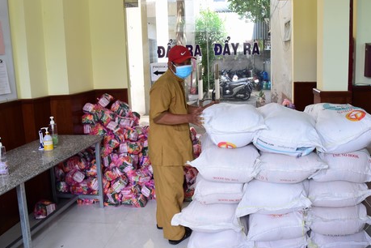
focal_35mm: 34
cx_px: 203
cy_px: 105
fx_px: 350
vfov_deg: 38.8
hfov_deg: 55.7
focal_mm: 24
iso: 640
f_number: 8
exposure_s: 1/60
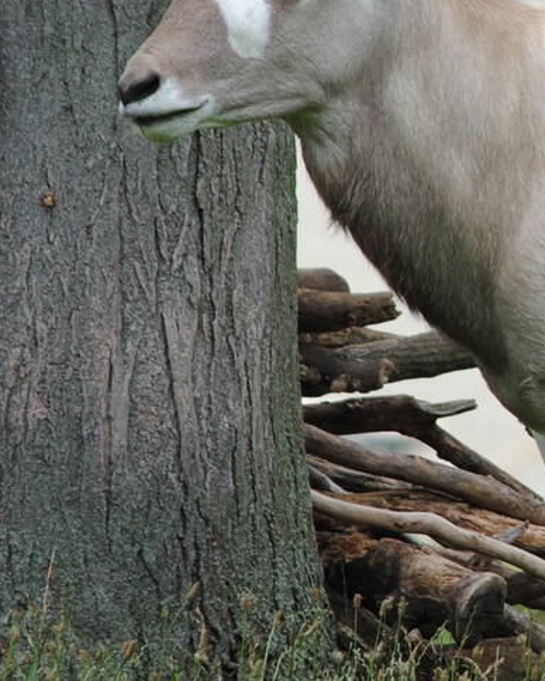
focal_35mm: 863
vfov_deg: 2.2
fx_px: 17397
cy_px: 215
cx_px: 859
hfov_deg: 1.8
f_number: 5
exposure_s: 1/500
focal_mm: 185
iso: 200
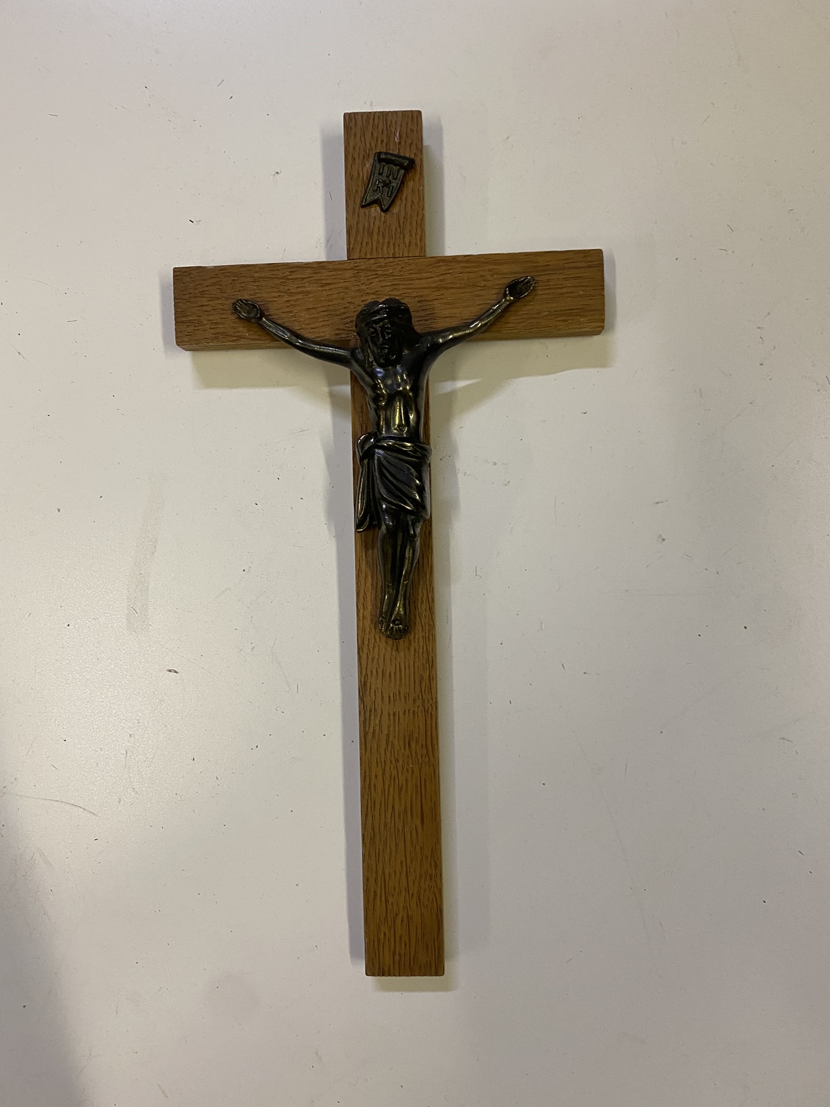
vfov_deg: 63.4
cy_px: 526
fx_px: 895
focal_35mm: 28
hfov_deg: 49.7
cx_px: 414
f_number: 1.8
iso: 100
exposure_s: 1/50
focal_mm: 4.25
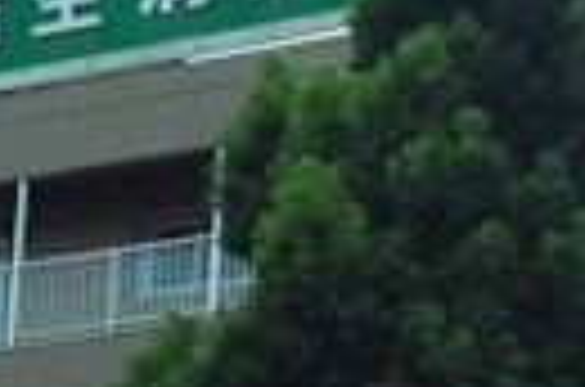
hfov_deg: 9.2
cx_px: 734
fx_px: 3582
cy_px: 598
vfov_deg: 6.1
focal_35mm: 221
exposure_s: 1/1250
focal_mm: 7.7
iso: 125
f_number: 3.6
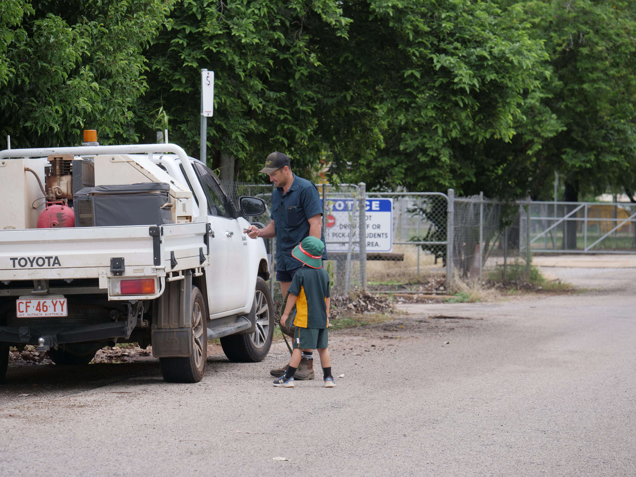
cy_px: 238
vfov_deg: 9.3
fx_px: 2940
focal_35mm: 160
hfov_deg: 12.3
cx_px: 318
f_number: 4.5
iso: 200
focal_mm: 80
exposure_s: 1/400
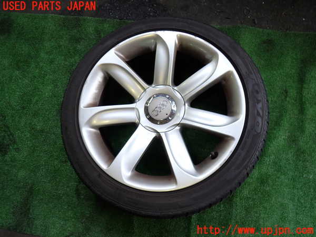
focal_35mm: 30
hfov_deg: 60.0
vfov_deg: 46.8
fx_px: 274
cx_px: 158
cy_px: 118
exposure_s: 1/125
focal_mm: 5.4
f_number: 2.3
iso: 100
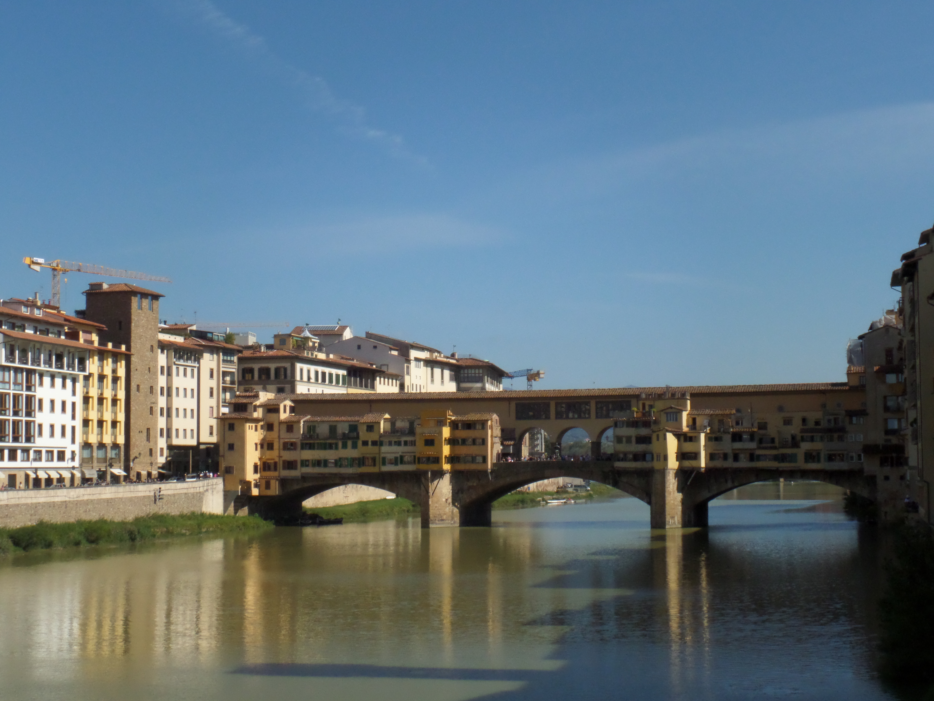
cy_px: 350
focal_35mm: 64
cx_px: 467
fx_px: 1727
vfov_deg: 22.9
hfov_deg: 30.3
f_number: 7.1
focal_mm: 11.4
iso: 400
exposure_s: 1/1500
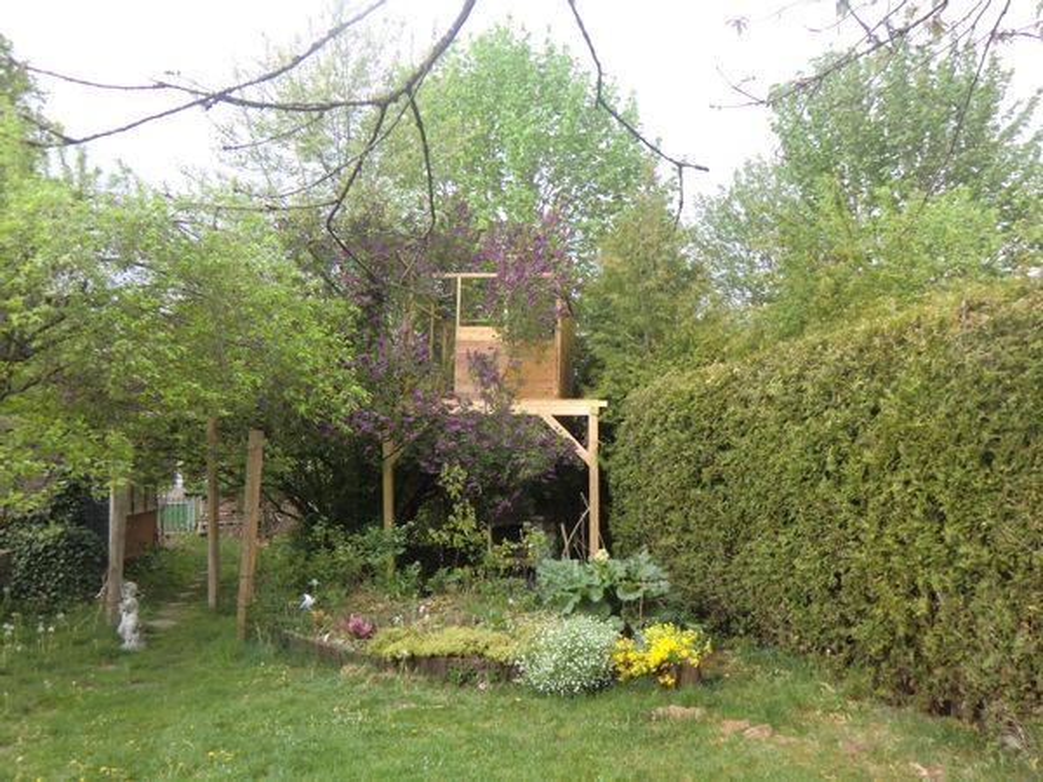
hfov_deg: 61.7
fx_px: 874
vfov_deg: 48.2
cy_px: 391
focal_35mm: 29
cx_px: 522
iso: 80
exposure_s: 1/60
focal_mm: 5.2
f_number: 3.5
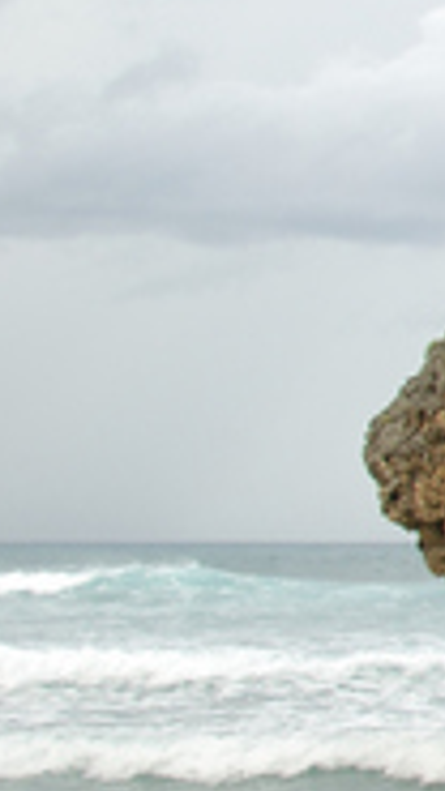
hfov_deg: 8.0
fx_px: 2749
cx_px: 1335
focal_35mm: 131
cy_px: 171
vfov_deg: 16.3
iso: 100
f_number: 9
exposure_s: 1/80
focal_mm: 22
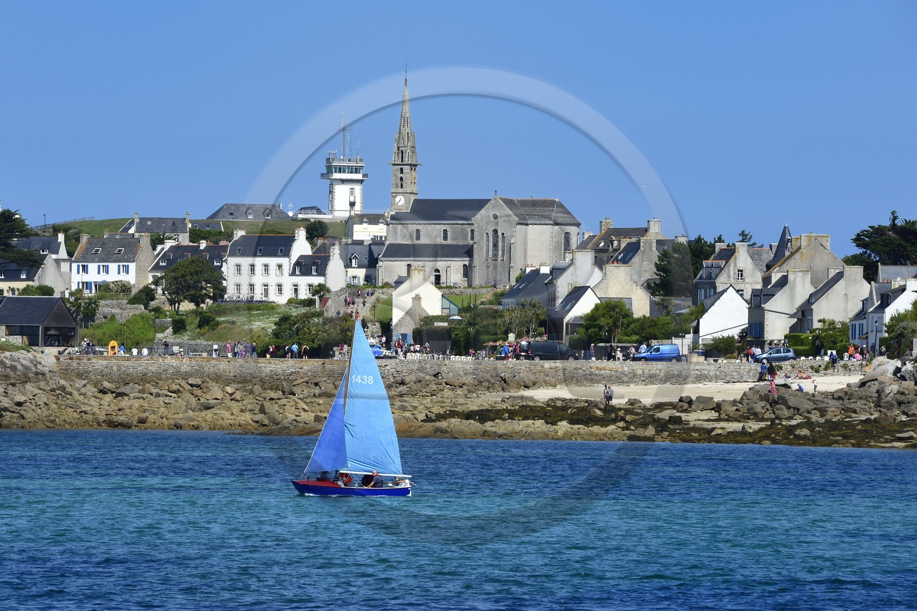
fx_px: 5093
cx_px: 458
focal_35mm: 200
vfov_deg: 6.9
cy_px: 306
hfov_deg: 10.3
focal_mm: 200
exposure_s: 1/320
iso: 200
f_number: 13
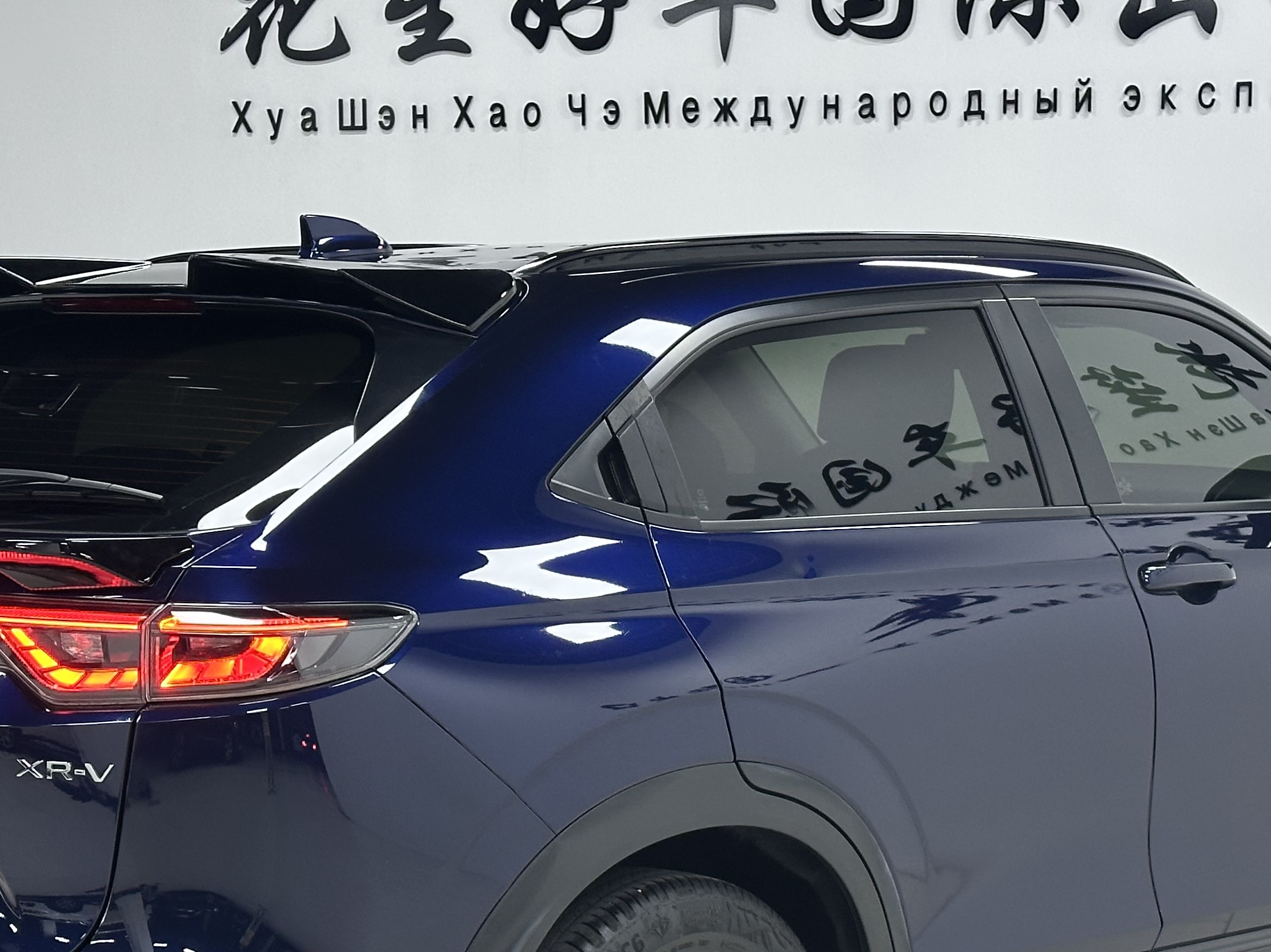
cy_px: 654
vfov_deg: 16.9
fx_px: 3194
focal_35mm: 87
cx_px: 653
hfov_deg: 22.5
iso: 100
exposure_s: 1/100
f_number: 1.78
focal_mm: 6.86
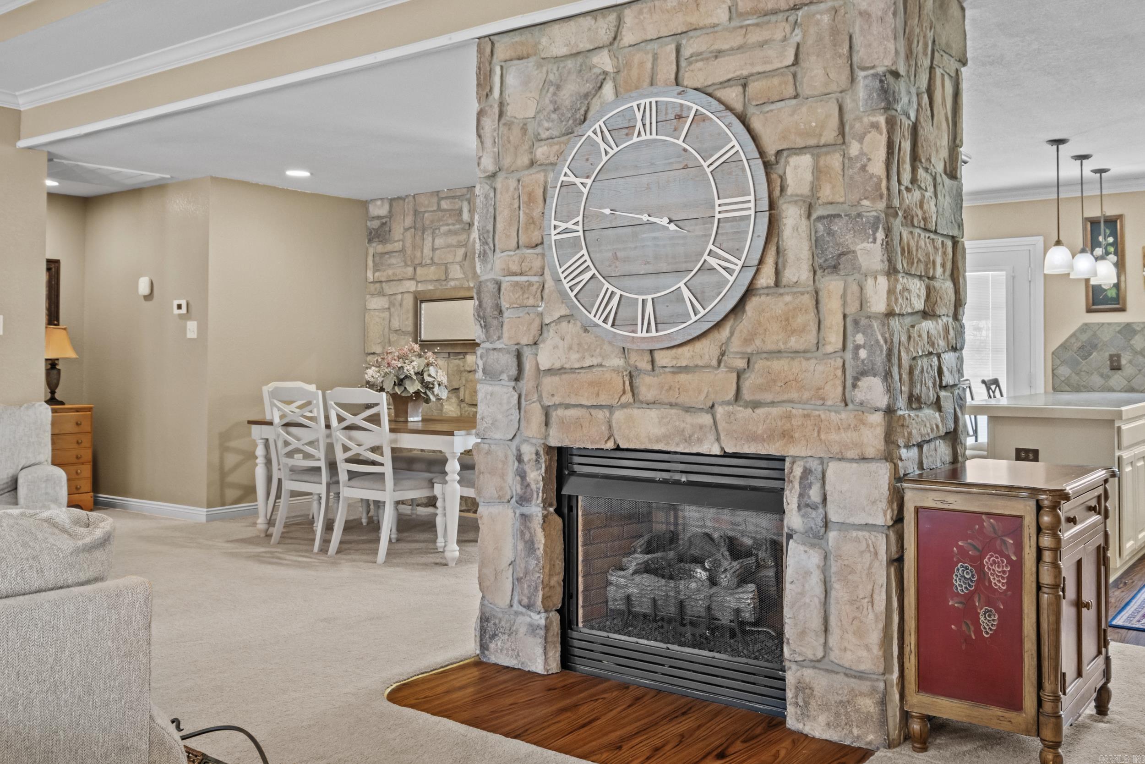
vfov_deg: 42.3
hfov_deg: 60.3
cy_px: 382
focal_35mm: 31
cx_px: 572
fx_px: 986
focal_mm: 20.9
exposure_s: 1/1.25
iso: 800
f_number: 8
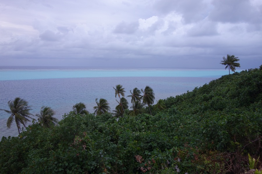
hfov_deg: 63.7
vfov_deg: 45.0
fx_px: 211
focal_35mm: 29
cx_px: 131
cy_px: 87
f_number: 2.5
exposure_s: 1/100
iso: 125
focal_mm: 10.63
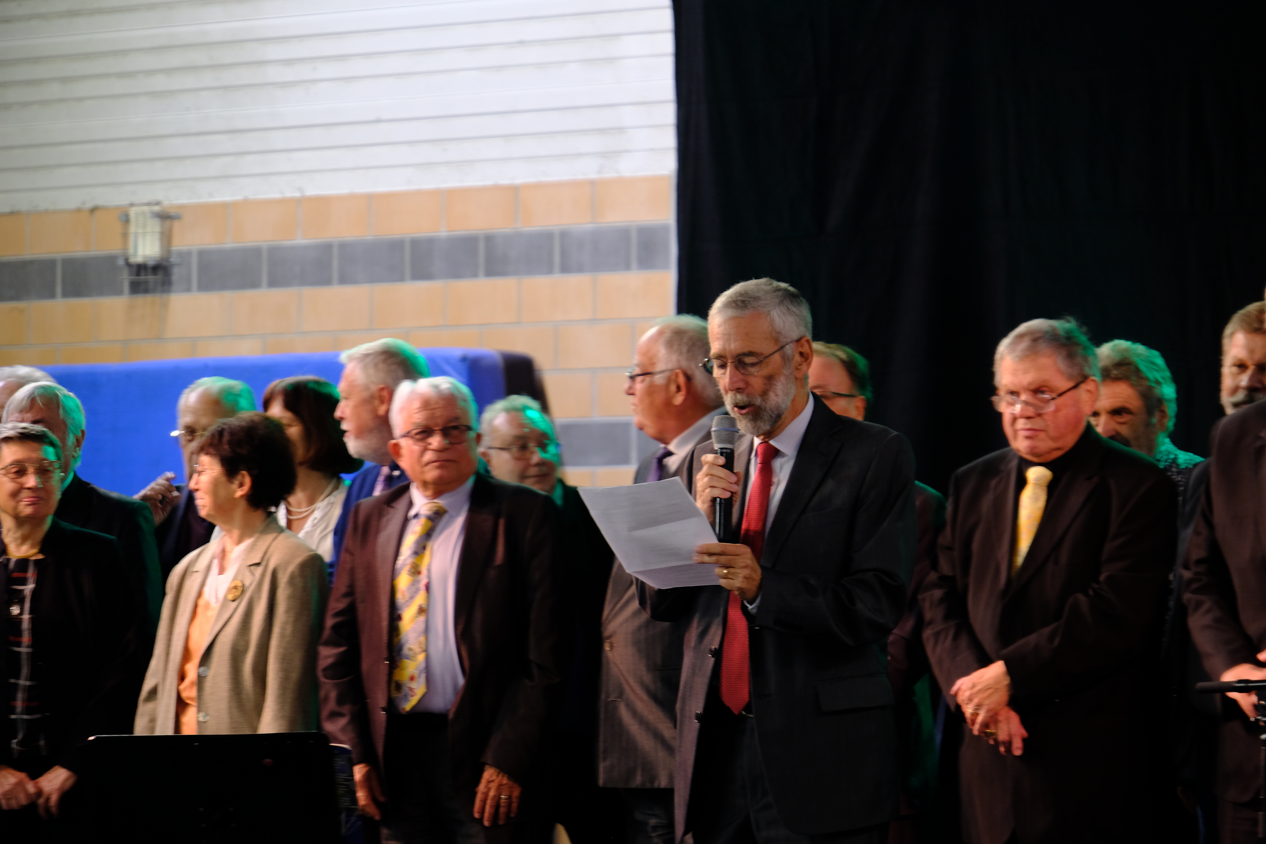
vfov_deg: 8.8
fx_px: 5486
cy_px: 422
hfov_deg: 13.2
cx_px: 633
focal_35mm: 156
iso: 800
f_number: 5.6
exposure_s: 1/42
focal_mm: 104.2
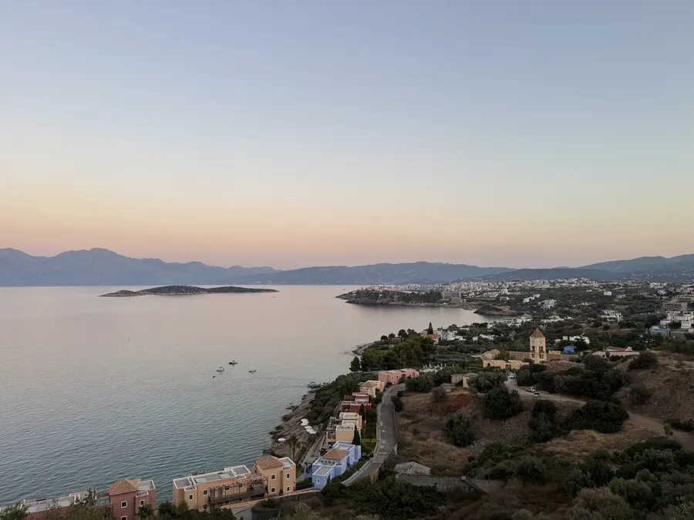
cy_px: 260
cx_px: 347
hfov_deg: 71.6
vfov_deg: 56.8
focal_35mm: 24
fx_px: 481
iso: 80
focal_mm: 6.76
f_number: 1.78
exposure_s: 1/288
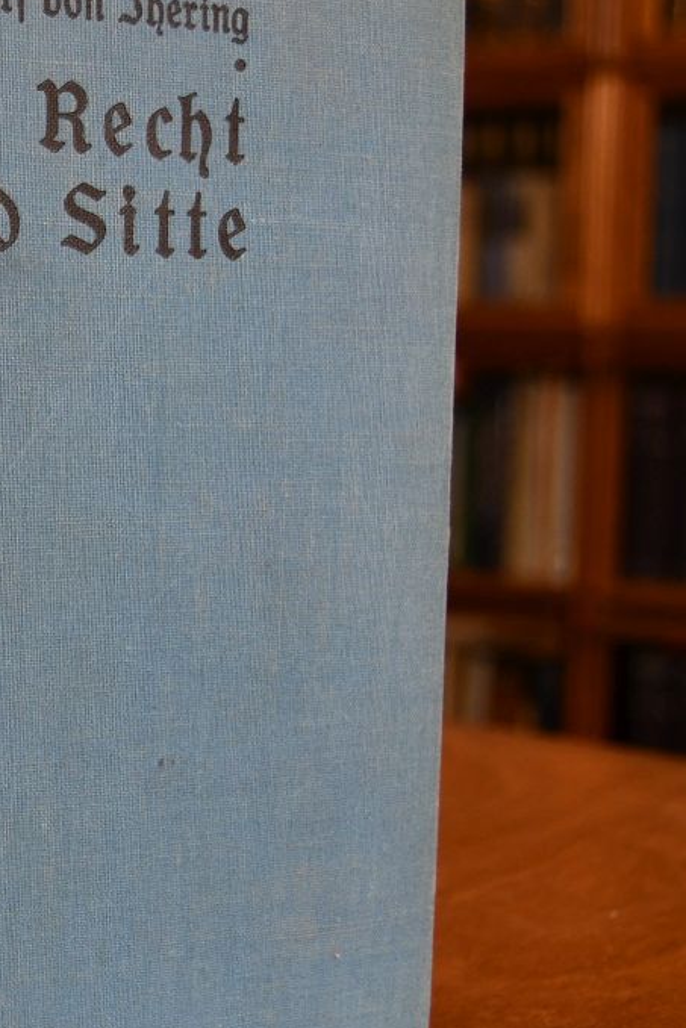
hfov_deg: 18.4
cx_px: -253
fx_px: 1943
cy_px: 508
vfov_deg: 29.6
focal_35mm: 68
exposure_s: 1/160
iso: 800
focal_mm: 22
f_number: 3.5
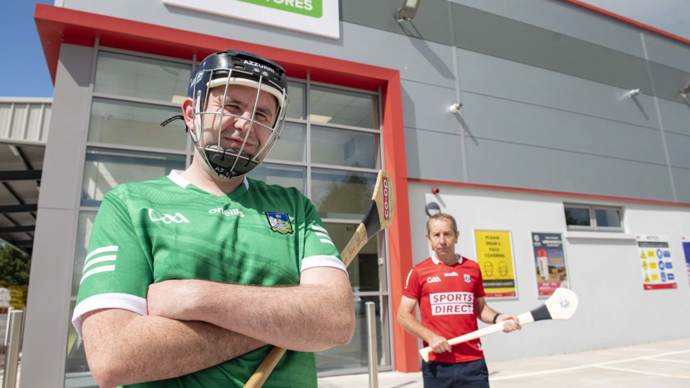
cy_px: 173
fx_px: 476
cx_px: 339
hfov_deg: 71.9
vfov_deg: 44.3
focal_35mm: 26
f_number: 7.1
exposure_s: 1/2000
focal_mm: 24
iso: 400
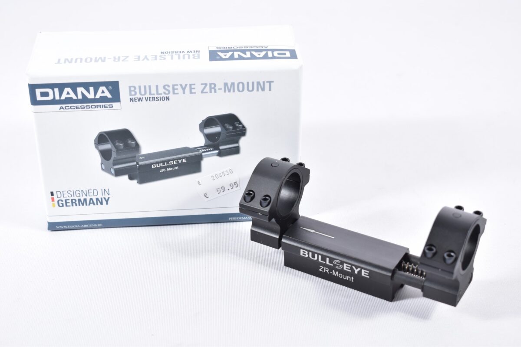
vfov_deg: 22.6
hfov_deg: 33.4
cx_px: 260
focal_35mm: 60
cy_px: 174
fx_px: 868
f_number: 5
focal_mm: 40
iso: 640
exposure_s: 1/30
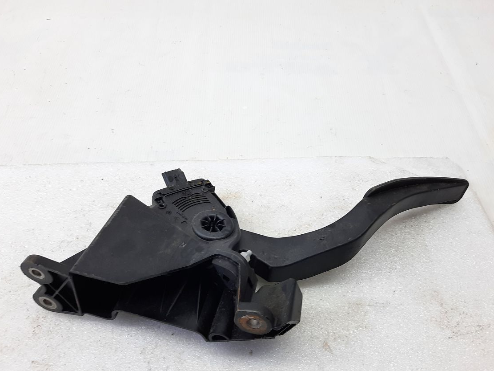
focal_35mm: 27
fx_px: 385
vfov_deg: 51.3
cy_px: 192
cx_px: 249
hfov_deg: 65.3
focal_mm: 4.6
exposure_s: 1/50
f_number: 2
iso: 64
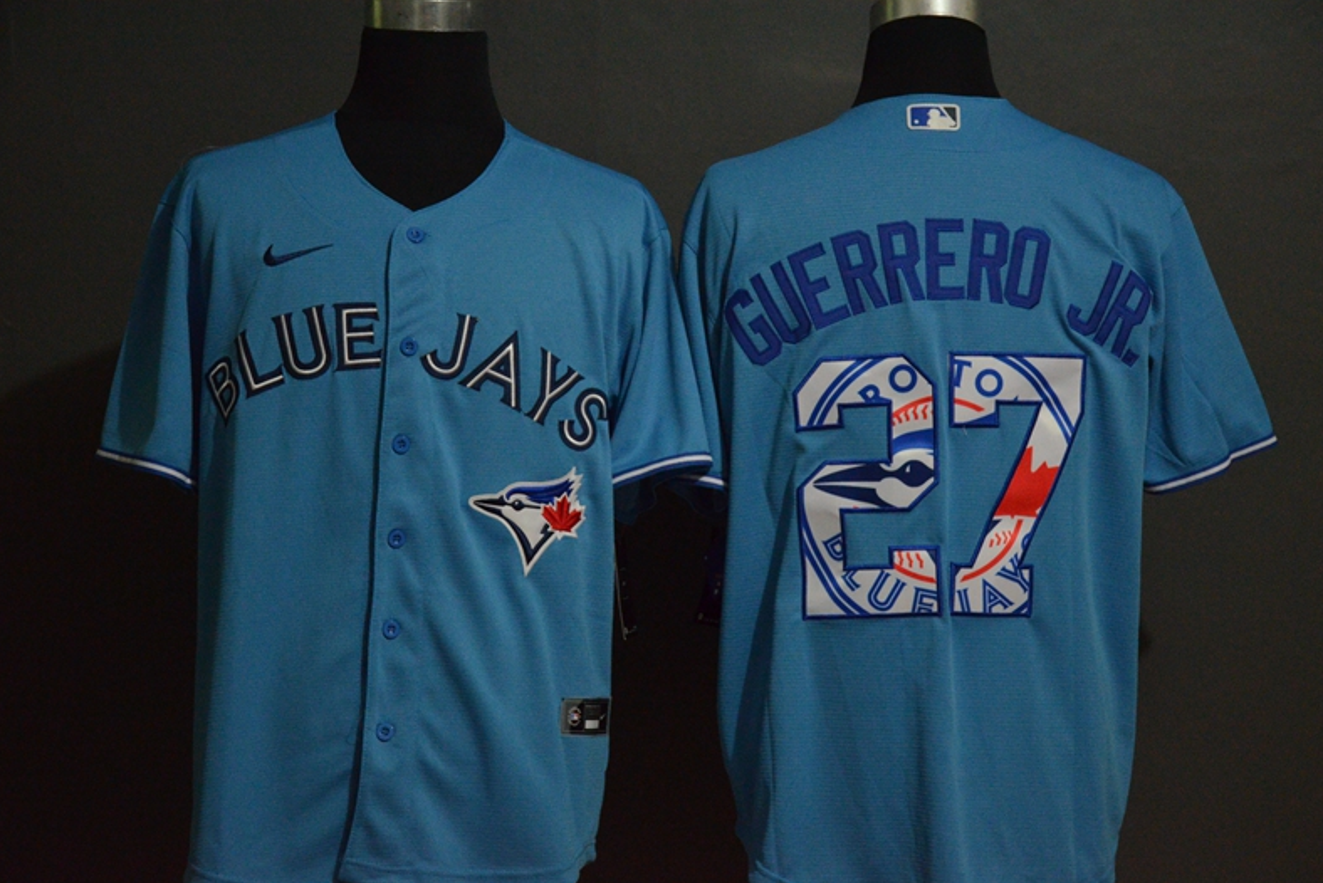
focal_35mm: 79
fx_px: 2904
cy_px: 443
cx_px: 662
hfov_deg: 25.7
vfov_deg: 17.3
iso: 4000
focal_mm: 52
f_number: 4.8
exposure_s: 1/60
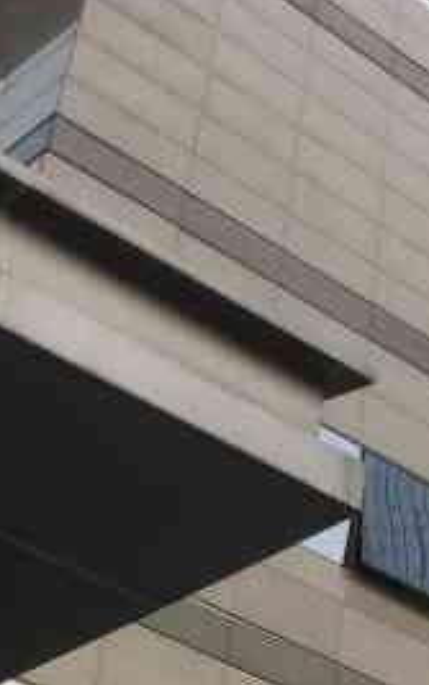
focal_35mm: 100
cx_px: 668
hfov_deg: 12.4
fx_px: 1870
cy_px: 142
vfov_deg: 20.6
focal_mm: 3.95
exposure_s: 1/161
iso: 50
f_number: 1.8
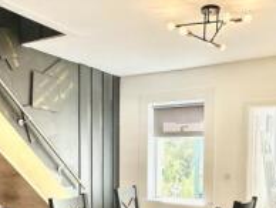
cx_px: 153
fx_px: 335
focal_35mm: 42
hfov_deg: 44.7
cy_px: 172
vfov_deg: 33.3
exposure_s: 1/116
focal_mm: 2.22
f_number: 2.2
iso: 40
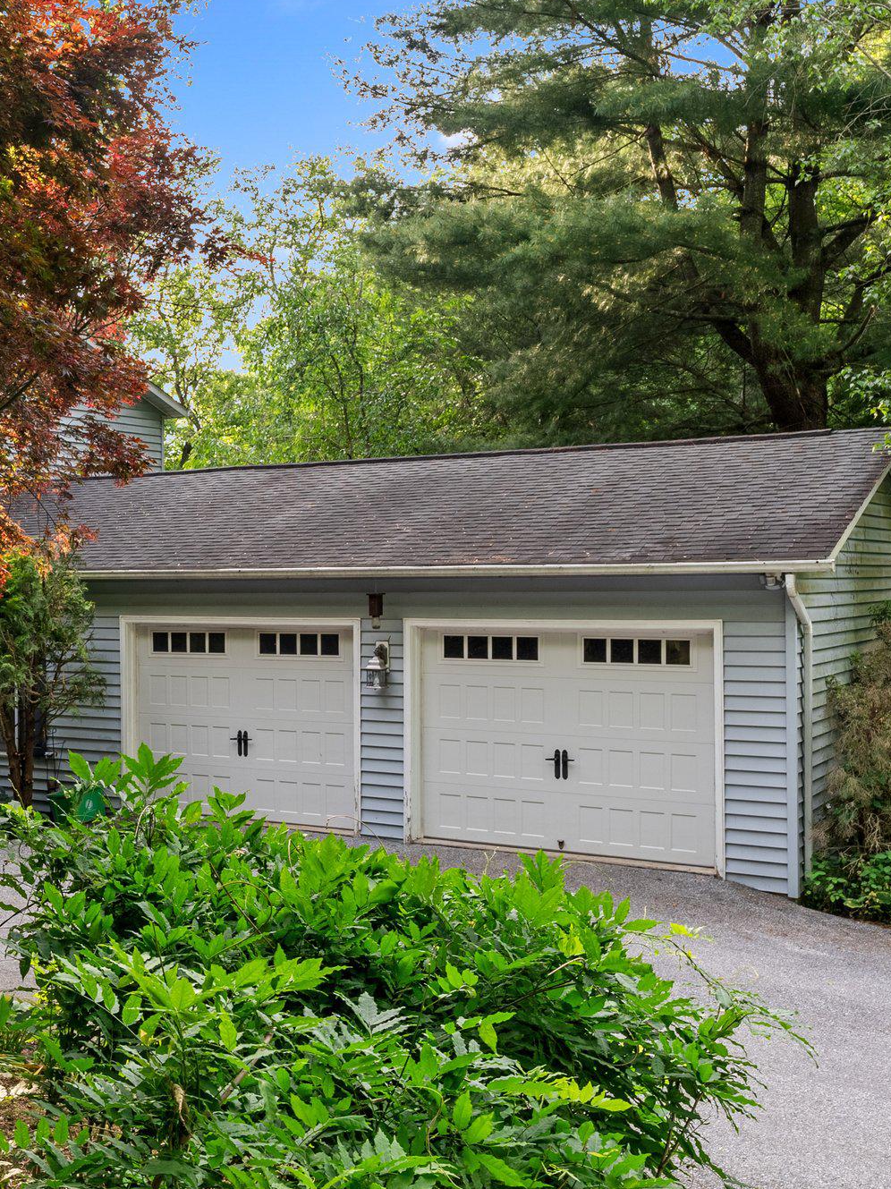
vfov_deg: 43.9
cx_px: 14
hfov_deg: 31.3
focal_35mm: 43
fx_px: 1476
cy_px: 585
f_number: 11
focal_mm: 29
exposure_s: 1/50
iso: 800
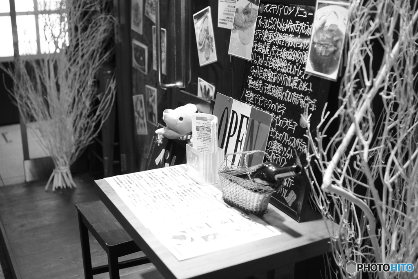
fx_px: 522
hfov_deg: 43.6
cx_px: 209
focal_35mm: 45
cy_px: 140
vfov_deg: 29.8
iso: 640
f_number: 2
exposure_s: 1/125
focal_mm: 30
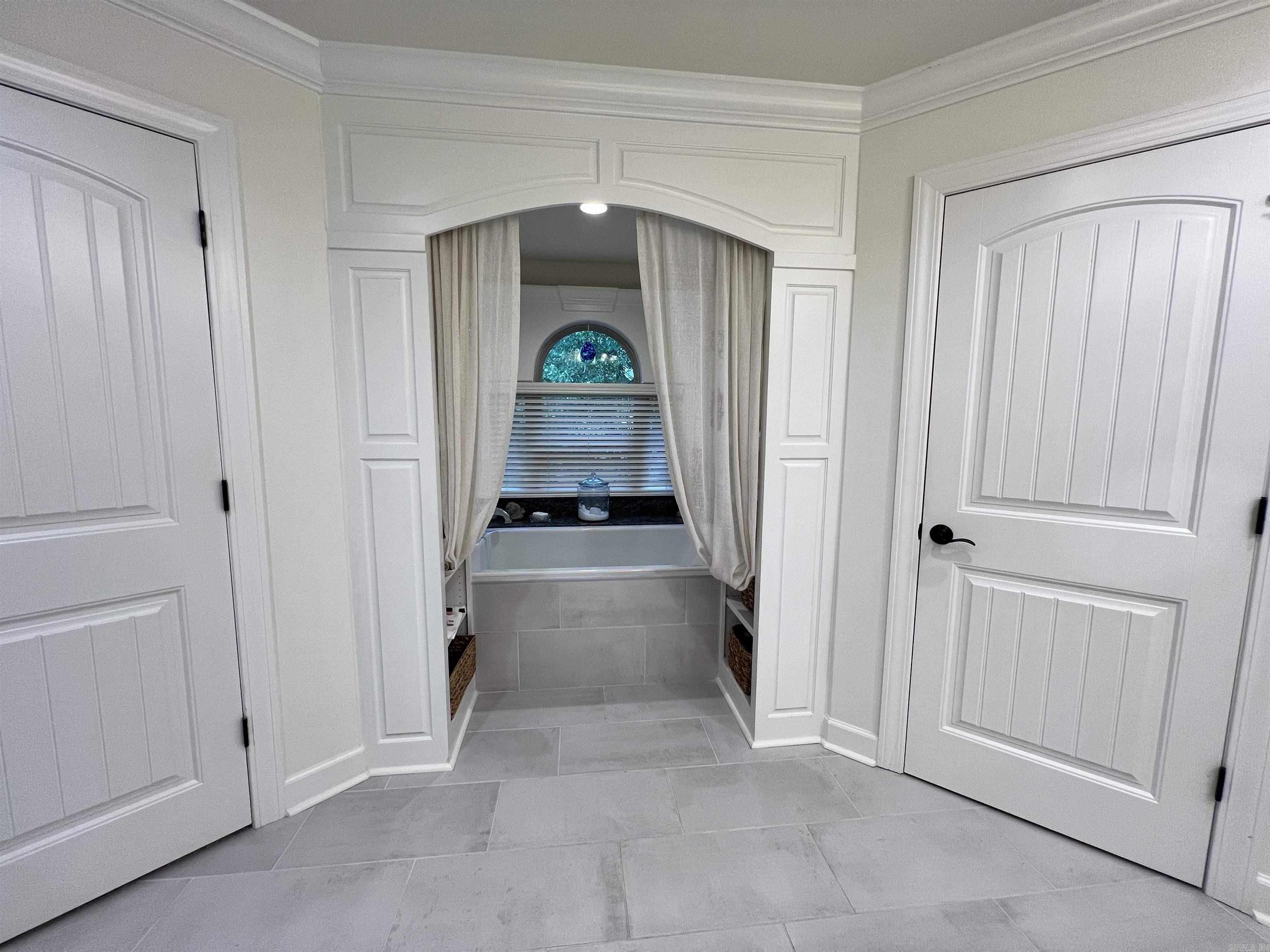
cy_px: 476
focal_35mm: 13
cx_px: 635
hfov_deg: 106.2
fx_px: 477
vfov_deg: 89.9
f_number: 1.8
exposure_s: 1/120
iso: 125
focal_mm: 1.57
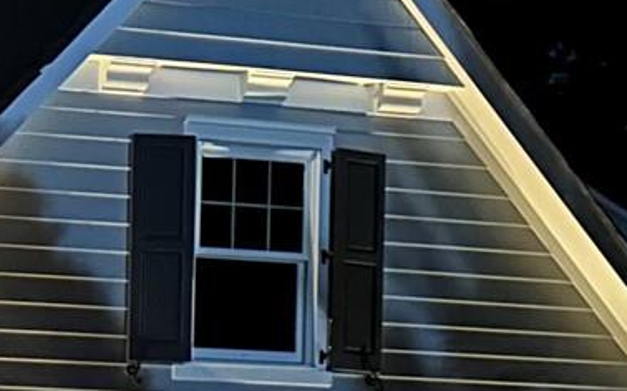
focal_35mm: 138
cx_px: -632
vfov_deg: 9.1
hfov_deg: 13.1
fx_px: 2357
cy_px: 691
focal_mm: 6.86
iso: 1600
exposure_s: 1/5
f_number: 1.78
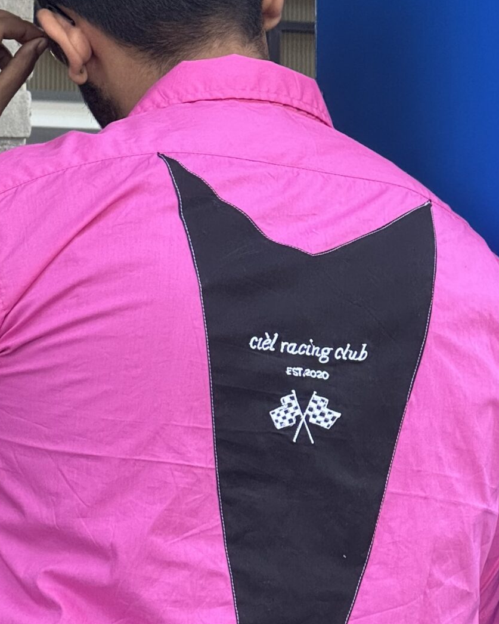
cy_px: 359
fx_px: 3396
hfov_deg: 8.4
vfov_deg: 10.5
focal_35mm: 184
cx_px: 115
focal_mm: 9
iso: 160
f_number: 2.8
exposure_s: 1/99
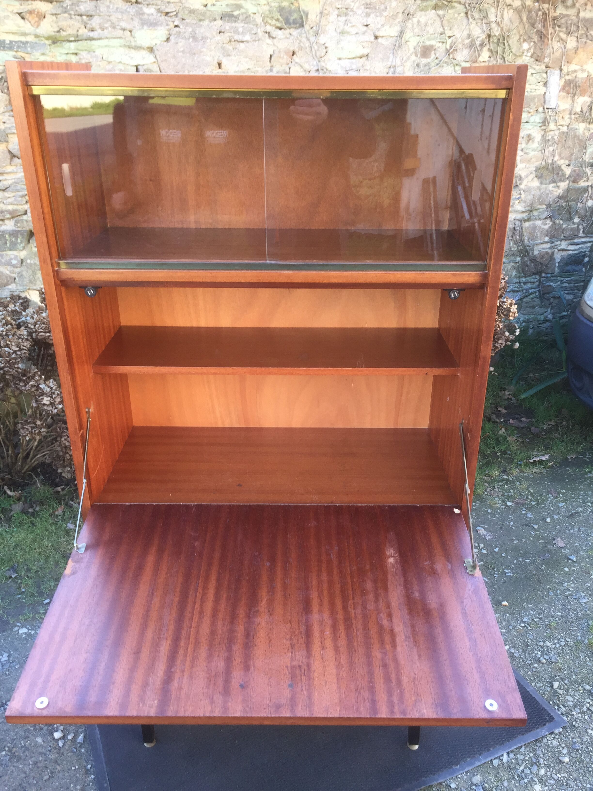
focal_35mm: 29
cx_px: 296
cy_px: 396
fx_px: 662
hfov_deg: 48.2
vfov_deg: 61.7
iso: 50
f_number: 2.2
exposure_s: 1/100
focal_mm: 4.15
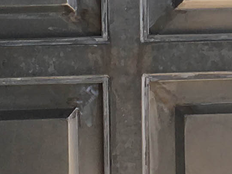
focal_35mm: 217
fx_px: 1454
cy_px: -82
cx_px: 254
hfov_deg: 9.0
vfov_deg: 6.8
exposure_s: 1/349
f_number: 2.2
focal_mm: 4.15
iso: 25
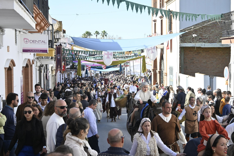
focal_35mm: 75
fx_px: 487
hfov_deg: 27.0
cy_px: 78
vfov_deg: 18.2
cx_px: 117
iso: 250
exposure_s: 1/400
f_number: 6.3
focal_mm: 50
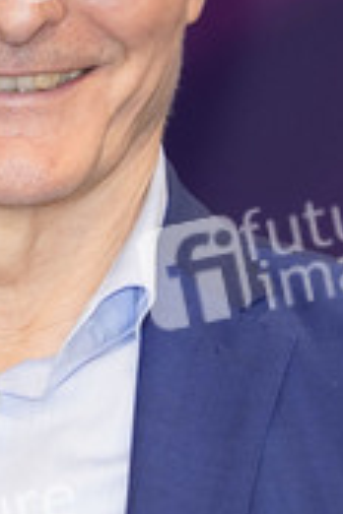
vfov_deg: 8.9
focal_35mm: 232
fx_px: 3315
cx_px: 21
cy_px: 112
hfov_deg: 5.9
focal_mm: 101
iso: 2000
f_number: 5.6
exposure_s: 1/160
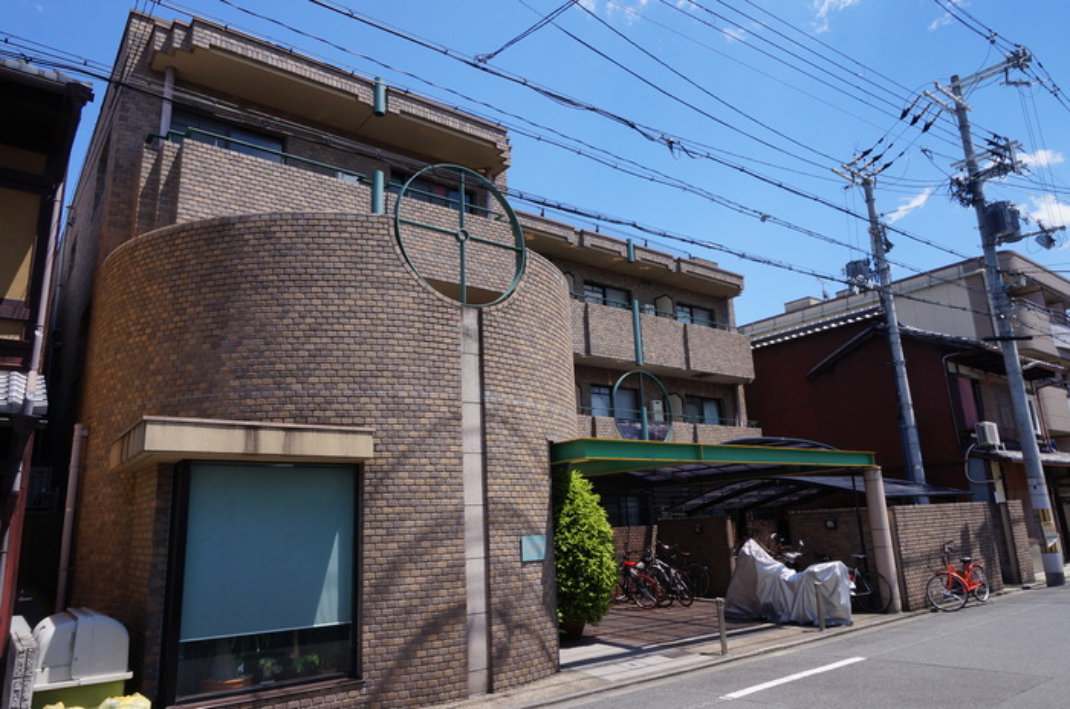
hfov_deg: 73.8
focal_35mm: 24
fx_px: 712
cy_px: 354
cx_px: 535
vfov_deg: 53.0
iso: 200
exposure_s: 1/125
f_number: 16
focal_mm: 16
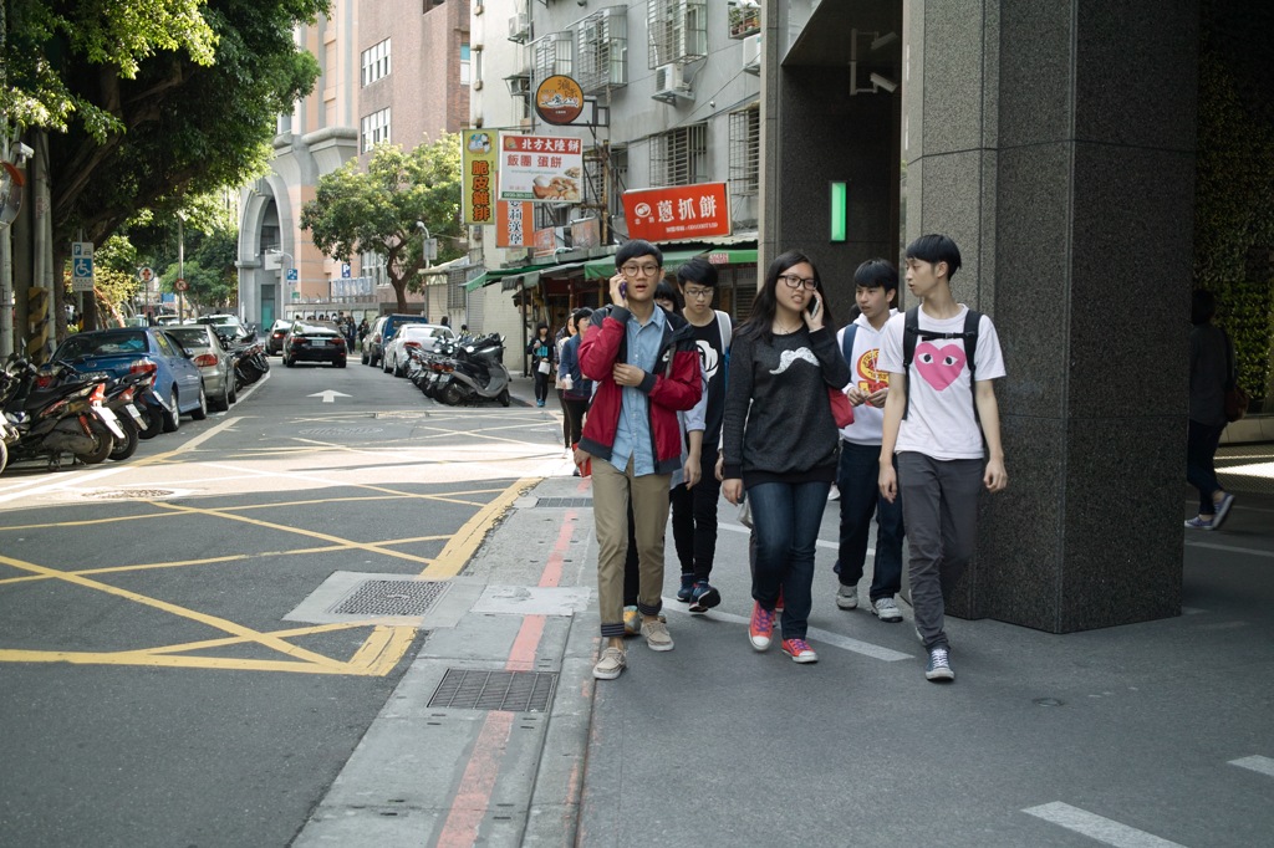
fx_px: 1450
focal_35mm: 41
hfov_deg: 47.4
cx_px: 637
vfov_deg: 32.6
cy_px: 424
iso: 100
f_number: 2.8
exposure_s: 1/100
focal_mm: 24.2
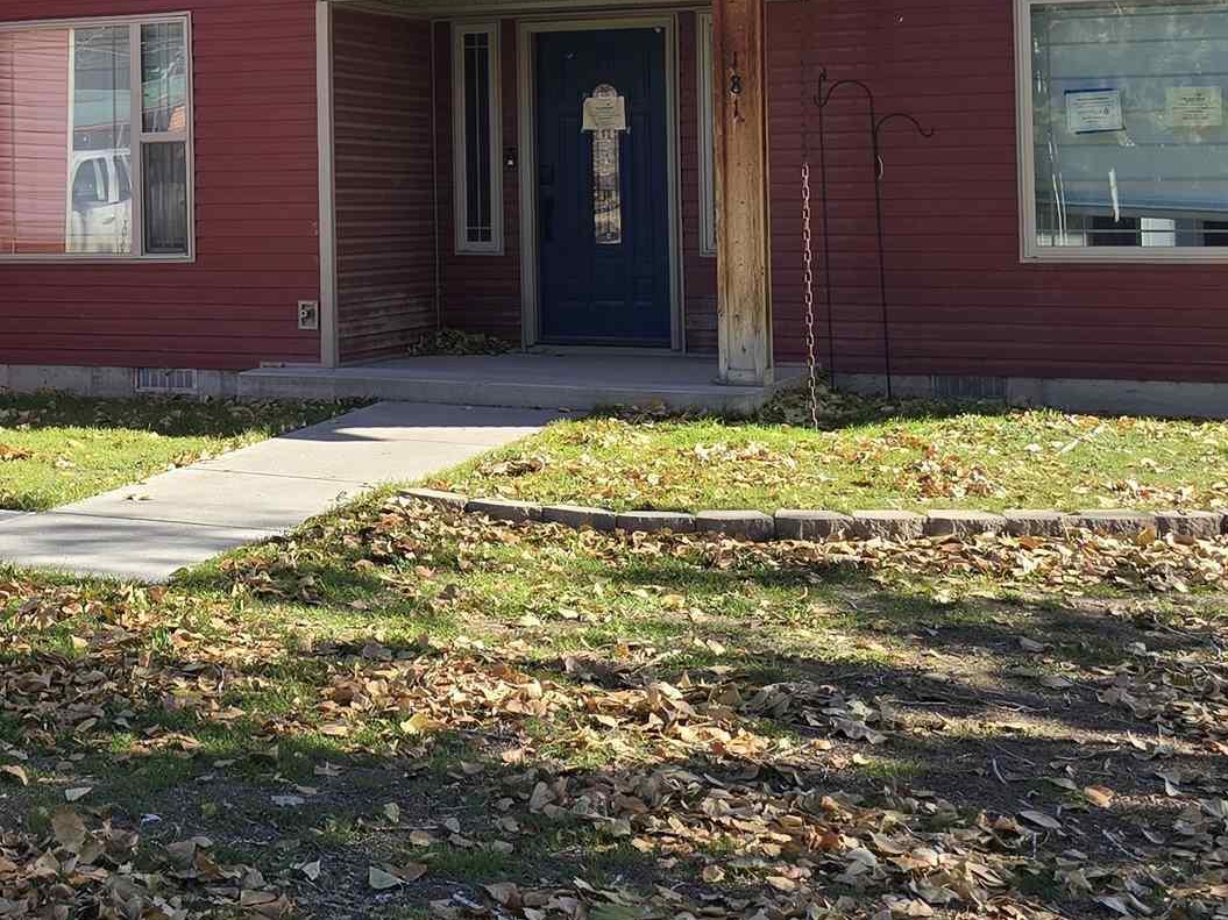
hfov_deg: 27.8
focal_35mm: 67
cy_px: 70
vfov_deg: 21.4
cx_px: 93
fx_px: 2377
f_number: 1.7
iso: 12
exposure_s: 1/352
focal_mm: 6.3
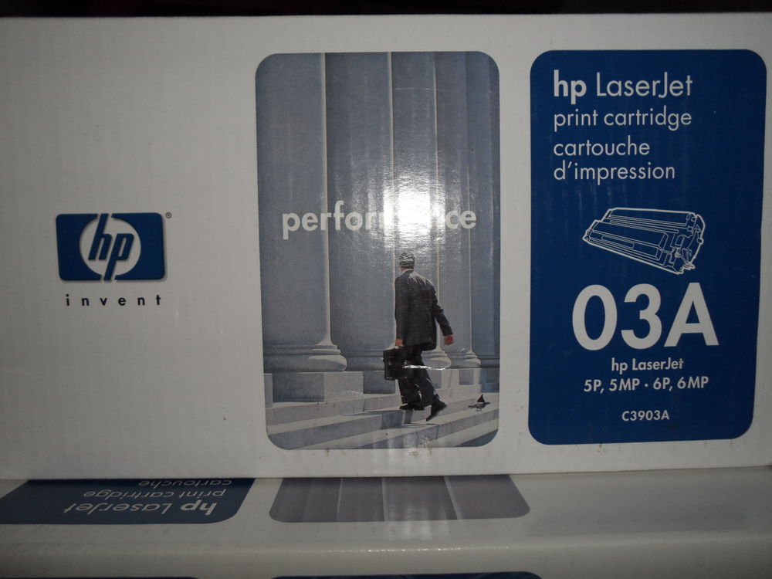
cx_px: 386
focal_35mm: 25
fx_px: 558
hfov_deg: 69.4
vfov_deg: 54.9
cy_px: 290
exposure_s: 1/10
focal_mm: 4.5
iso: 100
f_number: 9.2
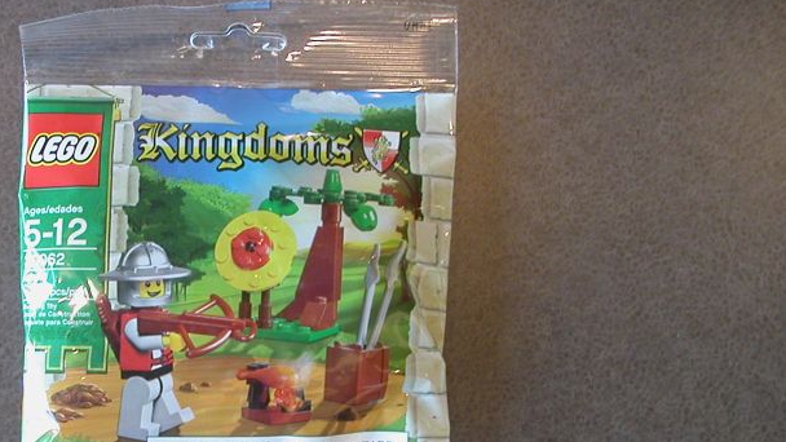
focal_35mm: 53
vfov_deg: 22.5
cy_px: 311
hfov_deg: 38.9
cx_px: 284
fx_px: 1105
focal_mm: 5.6
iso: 100
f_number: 2.7
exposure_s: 1/16.7
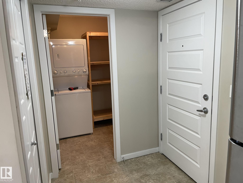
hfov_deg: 67.3
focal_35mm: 26
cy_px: 92
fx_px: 183
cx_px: 122
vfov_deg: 53.1
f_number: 1.6
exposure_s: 1/60
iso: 80
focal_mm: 4.2
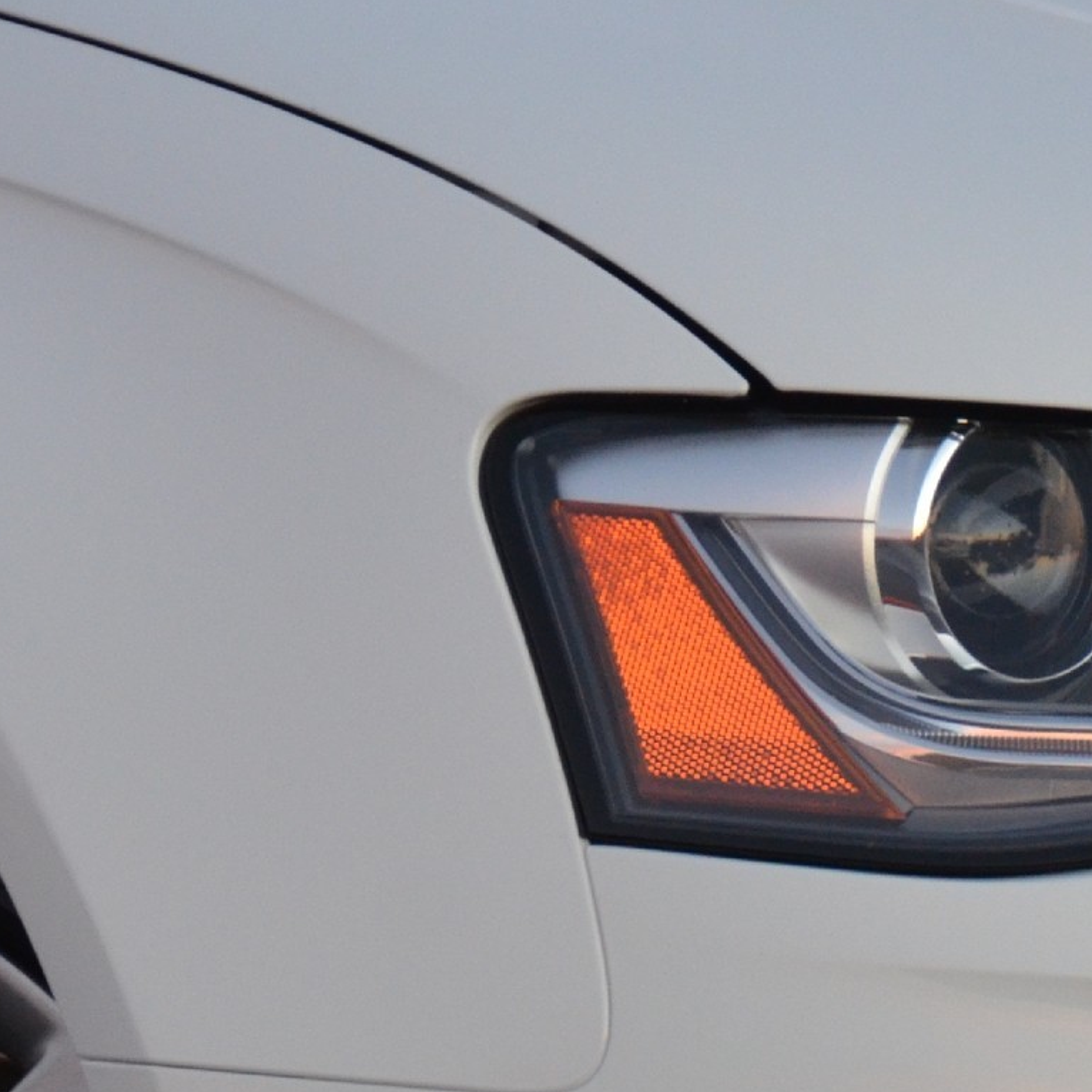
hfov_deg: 3.5
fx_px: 17774
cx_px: 1108
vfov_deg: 3.5
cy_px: 1081
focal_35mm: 498
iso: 1600
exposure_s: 1/125
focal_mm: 120
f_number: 5.3
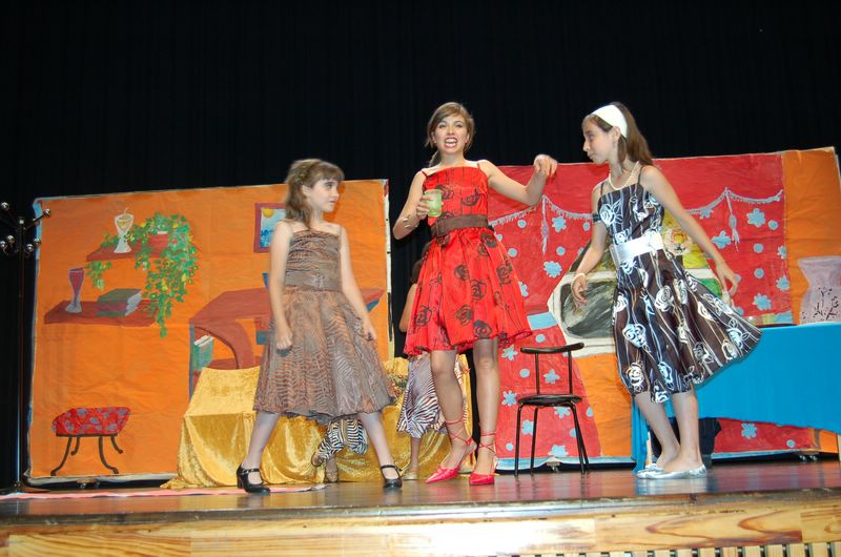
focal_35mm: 39
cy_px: 278
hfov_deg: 49.6
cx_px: 420
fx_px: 909
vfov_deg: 34.1
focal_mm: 26
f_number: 4.2
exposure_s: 1/60
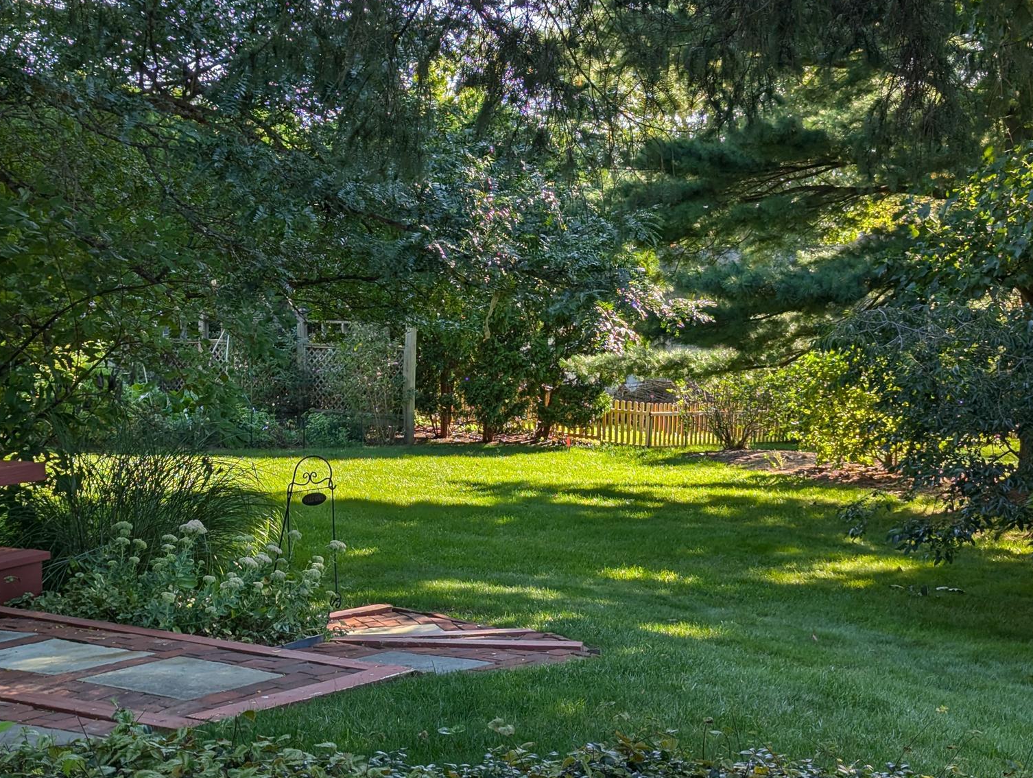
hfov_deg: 29.7
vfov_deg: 22.6
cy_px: 387
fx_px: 1942
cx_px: 437
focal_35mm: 65
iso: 47
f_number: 1.85
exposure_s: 1/580
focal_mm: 6.81
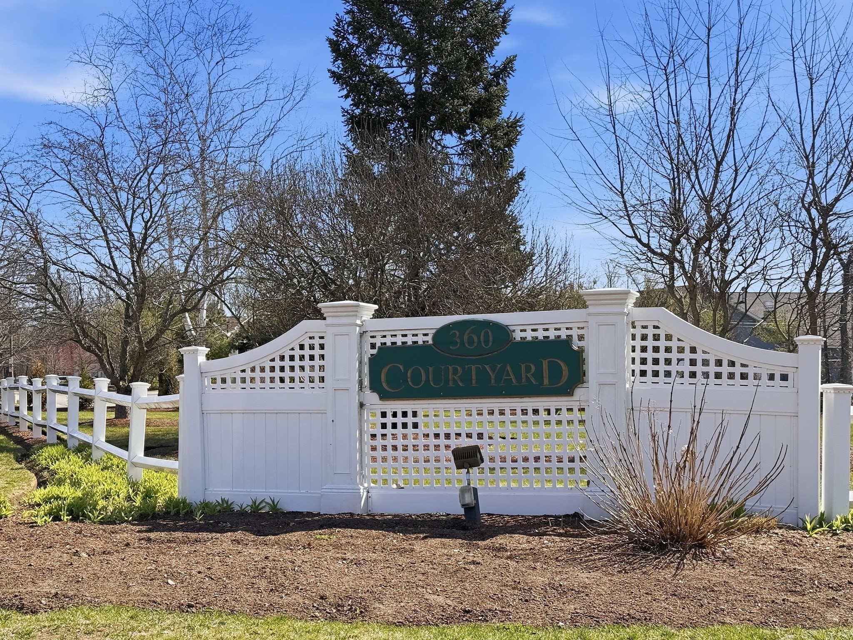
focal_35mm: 48
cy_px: 320
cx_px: 426
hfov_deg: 39.7
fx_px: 1183
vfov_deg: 30.3
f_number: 1.8
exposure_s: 1/4587
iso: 80
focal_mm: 6.8
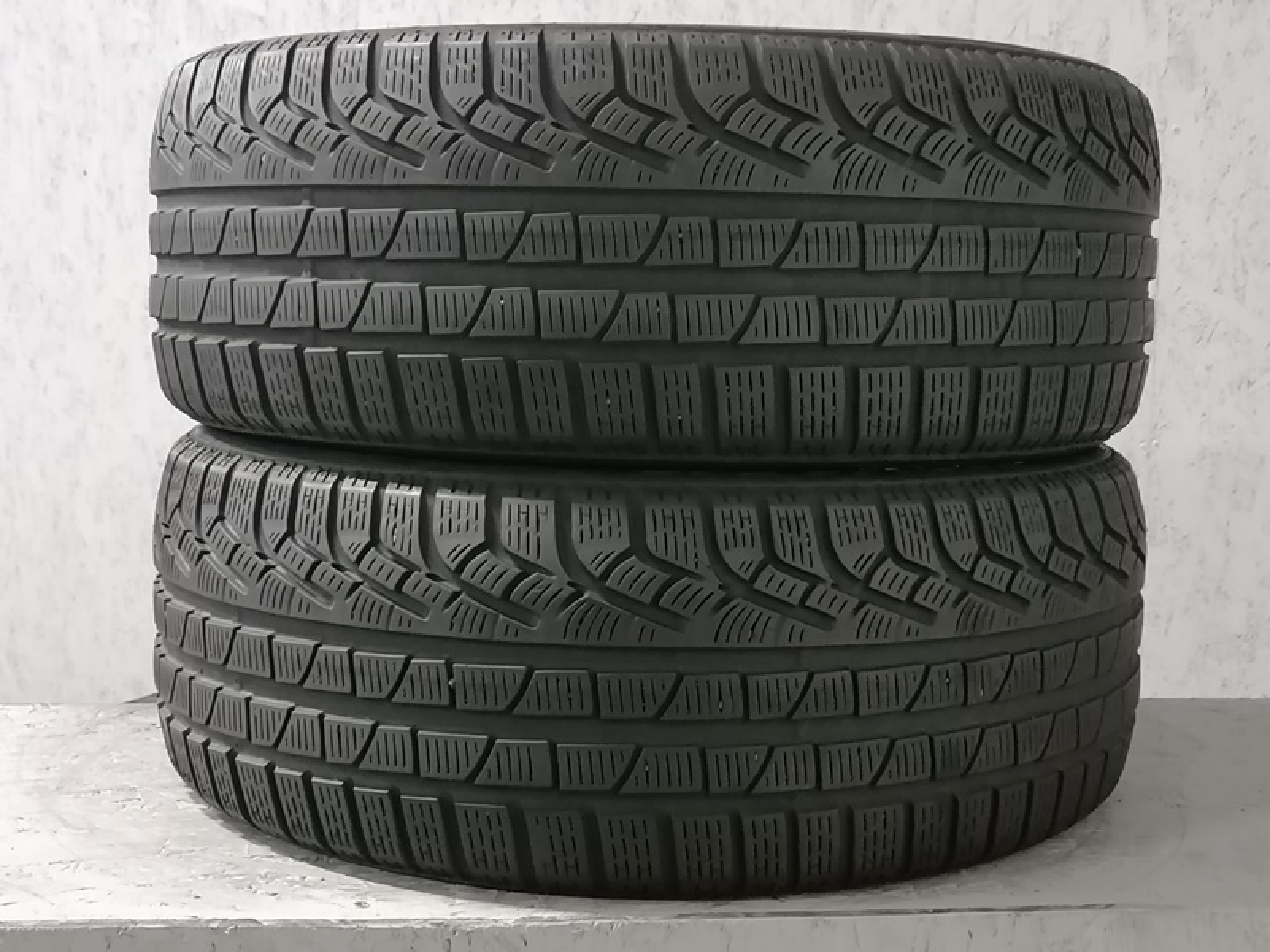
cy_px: 476
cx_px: 635
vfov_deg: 27.5
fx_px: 1944
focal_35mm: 53
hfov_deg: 36.2
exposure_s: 1/25
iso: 1000
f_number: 1.8
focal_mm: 5.4
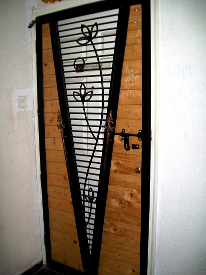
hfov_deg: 41.8
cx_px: 103
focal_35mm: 34
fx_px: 270
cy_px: 138
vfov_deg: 53.9
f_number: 2.7
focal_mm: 6.1
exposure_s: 1/60
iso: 160
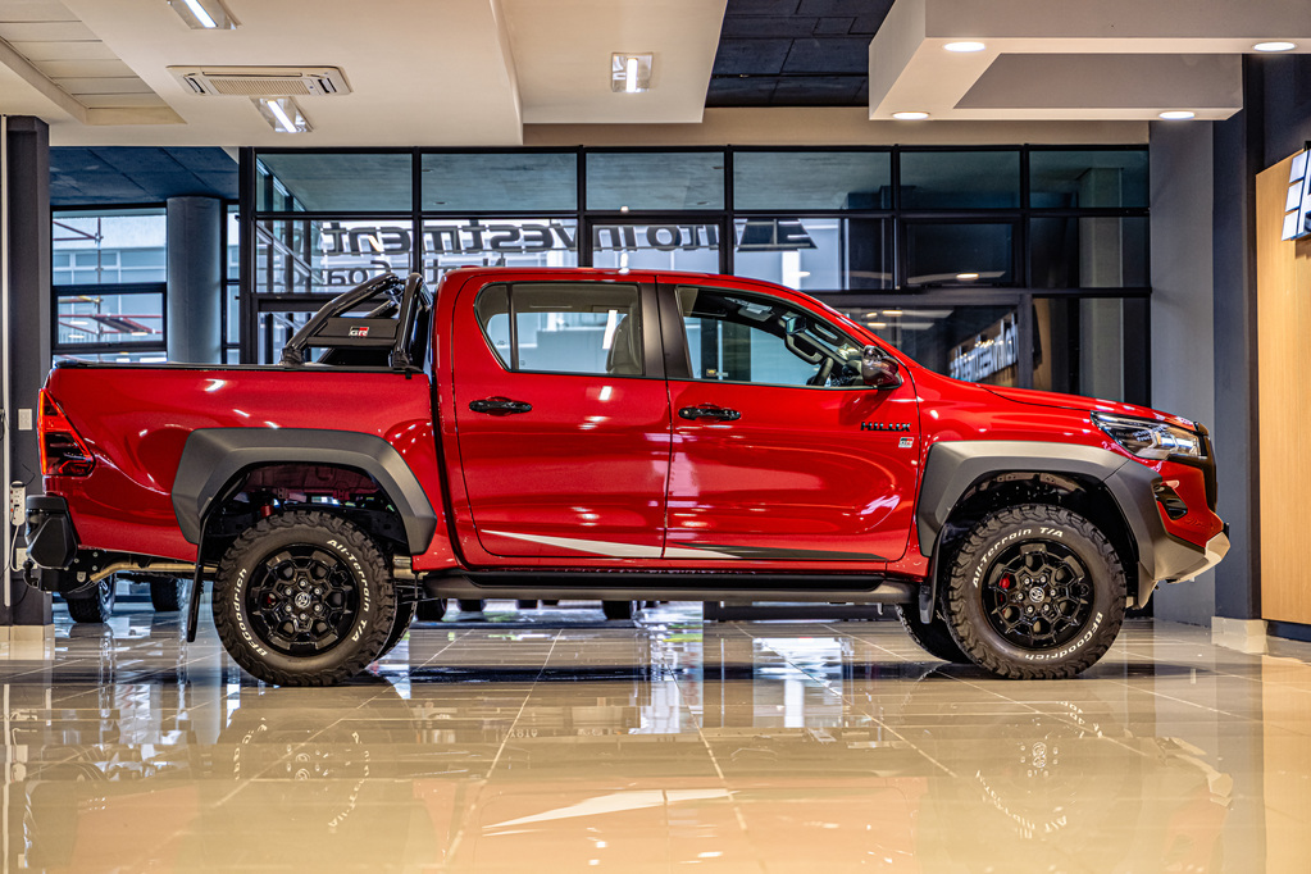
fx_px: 2731
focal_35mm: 75
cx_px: 656
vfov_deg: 18.2
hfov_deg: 27.0
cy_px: 437
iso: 720
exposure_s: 1/100
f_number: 2.8
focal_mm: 75
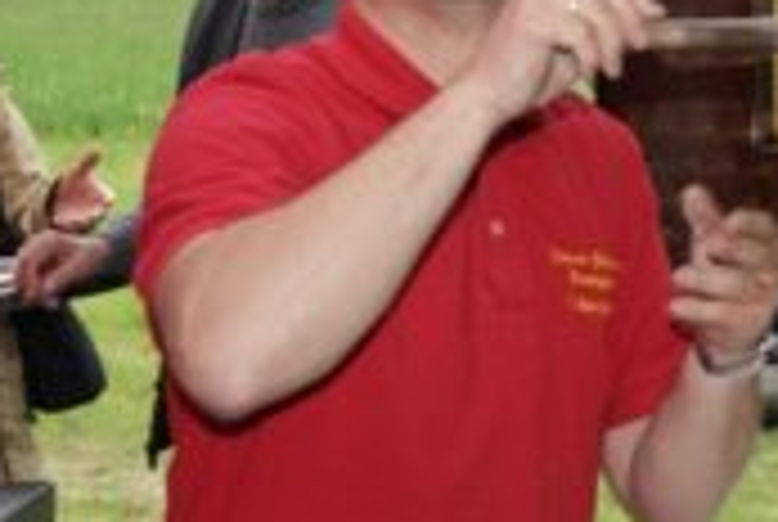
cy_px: 9
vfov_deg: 9.8
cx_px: 778
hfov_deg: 14.5
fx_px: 3009
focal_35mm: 139
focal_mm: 40
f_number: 5.6
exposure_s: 1/80
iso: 400
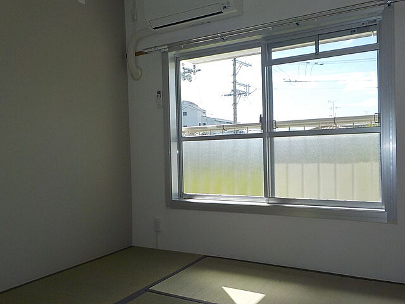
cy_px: 152
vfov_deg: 46.8
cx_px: 202
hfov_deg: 60.0
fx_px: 351
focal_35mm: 30
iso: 125
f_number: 3.3
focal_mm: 4.1
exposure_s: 1/800
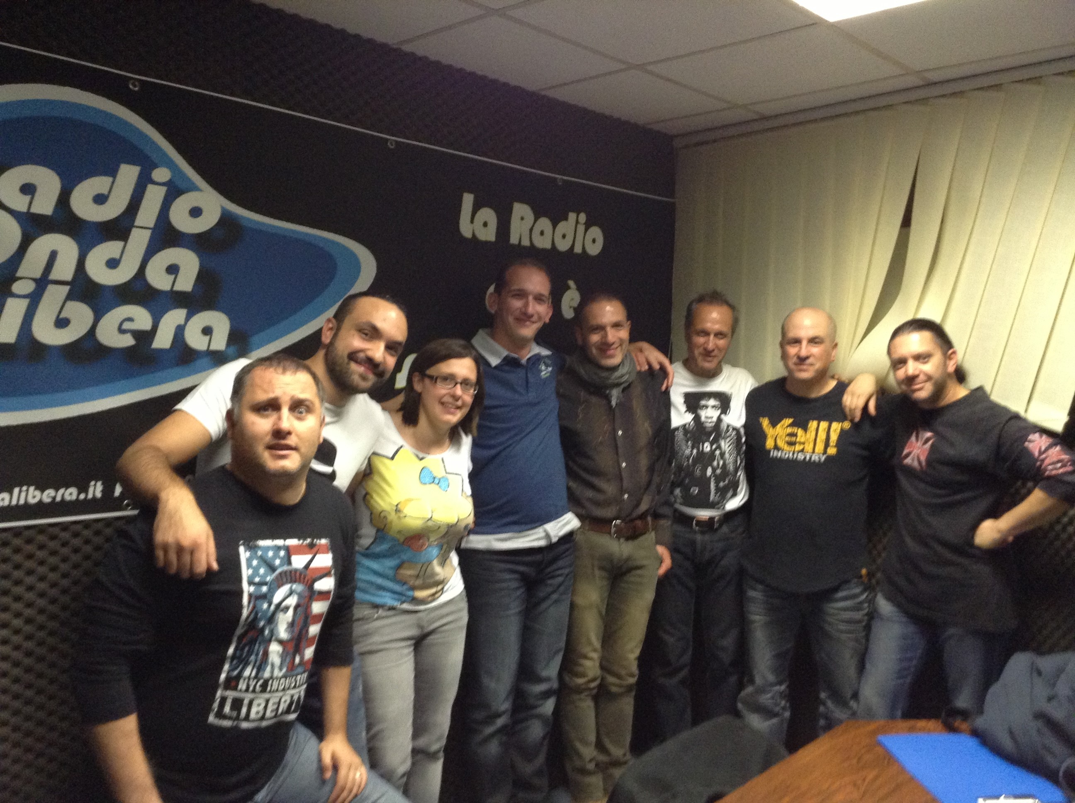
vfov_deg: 42.8
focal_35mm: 33
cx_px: 538
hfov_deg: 55.4
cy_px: 402
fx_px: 1023
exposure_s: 1/25
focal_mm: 3.3
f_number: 2.4
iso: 200
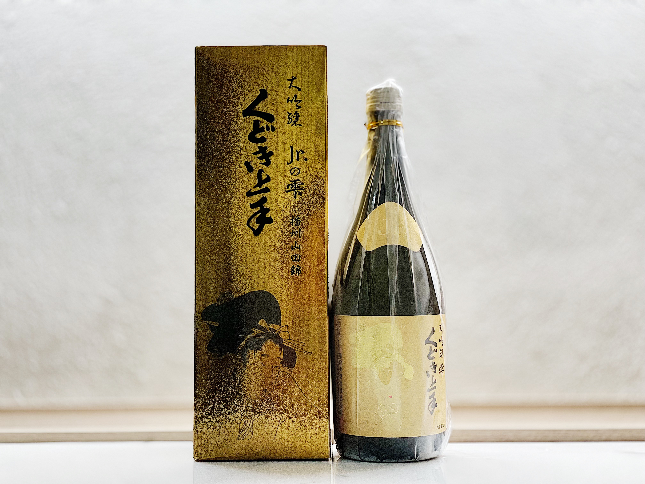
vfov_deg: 28.0
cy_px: 242
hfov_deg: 36.8
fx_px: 969
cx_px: 322
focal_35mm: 52
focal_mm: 6
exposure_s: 1/100
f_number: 2
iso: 100
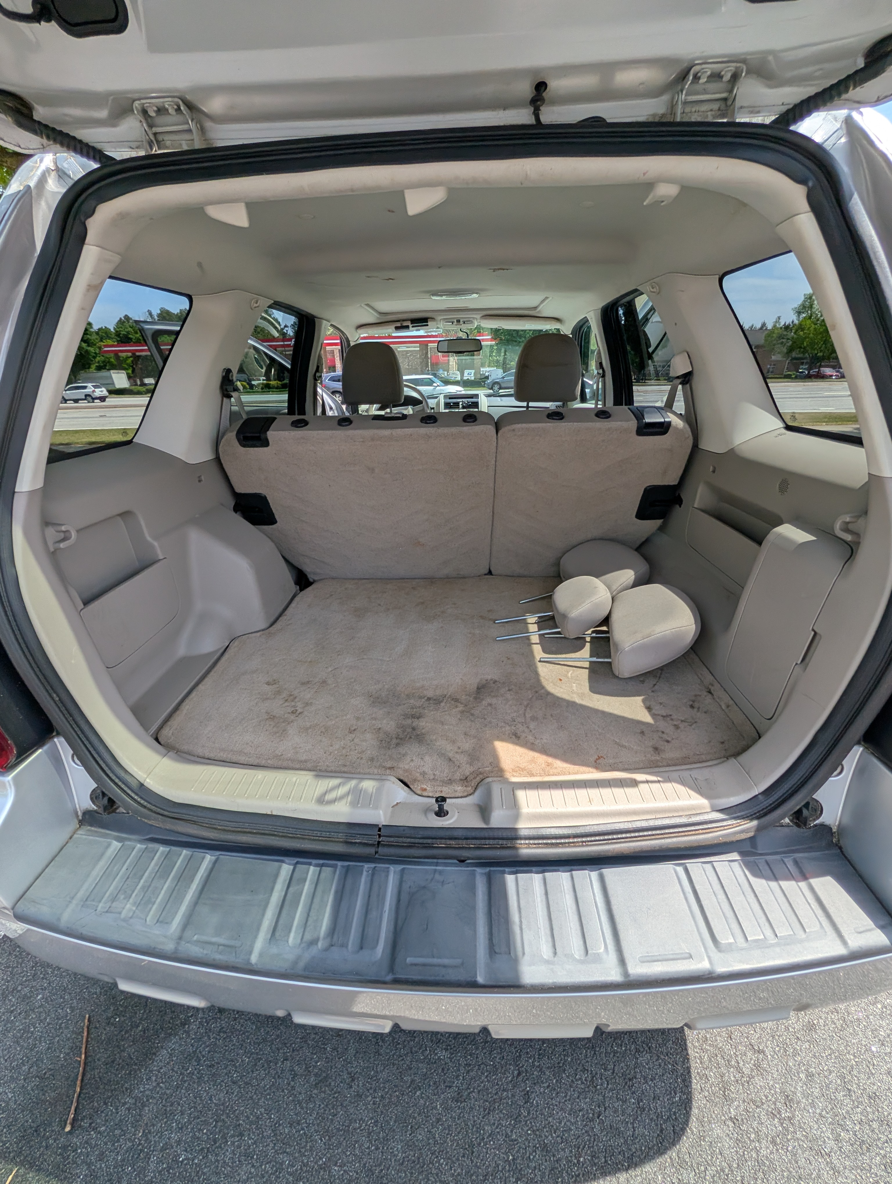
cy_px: 592
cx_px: 446
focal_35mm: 12
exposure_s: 1/1949
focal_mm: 2.02
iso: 66
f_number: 1.7
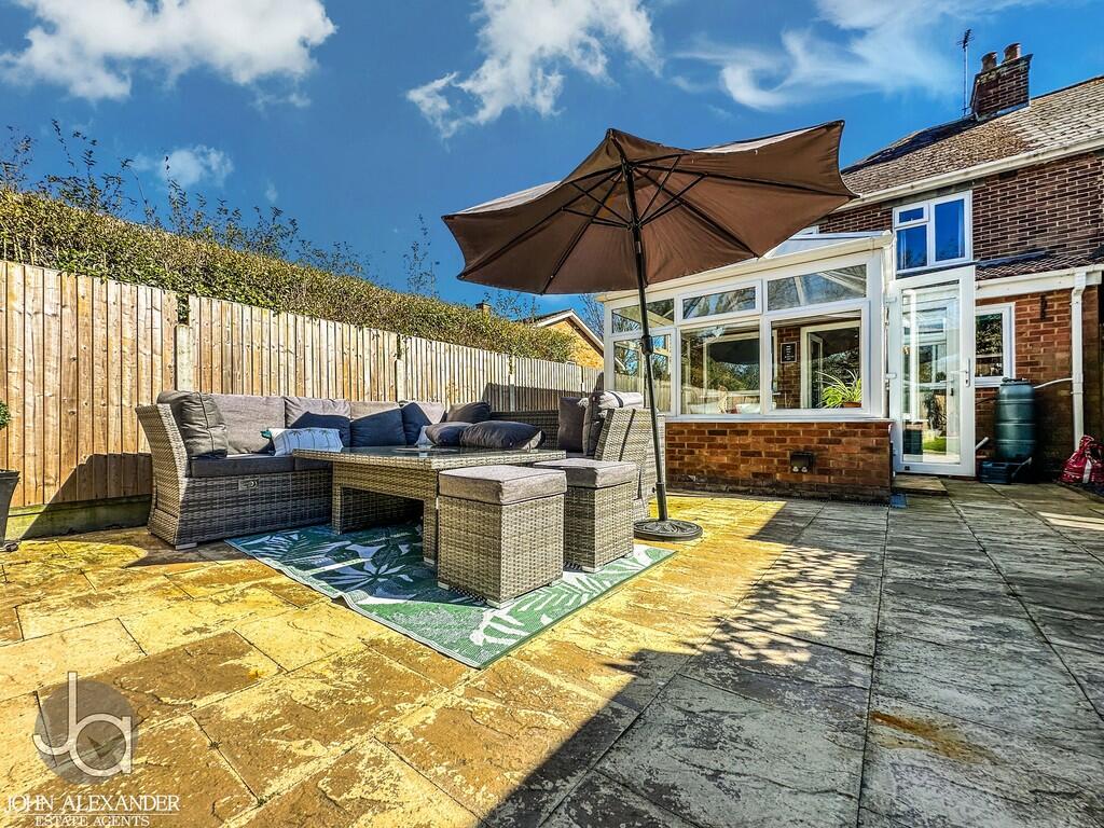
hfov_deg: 102.1
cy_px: 414
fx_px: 446
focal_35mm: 14
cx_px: 552
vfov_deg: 85.7
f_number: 2.2
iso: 50
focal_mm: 2.22
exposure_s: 1/1400
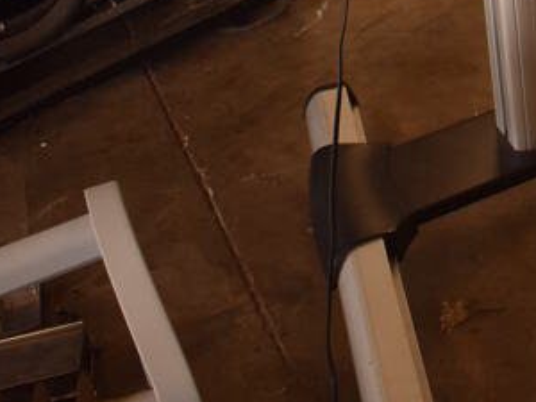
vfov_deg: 17.3
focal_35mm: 79
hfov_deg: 23.7
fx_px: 1223
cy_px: -155
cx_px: 527
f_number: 3.5
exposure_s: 1/250
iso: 560
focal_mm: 18
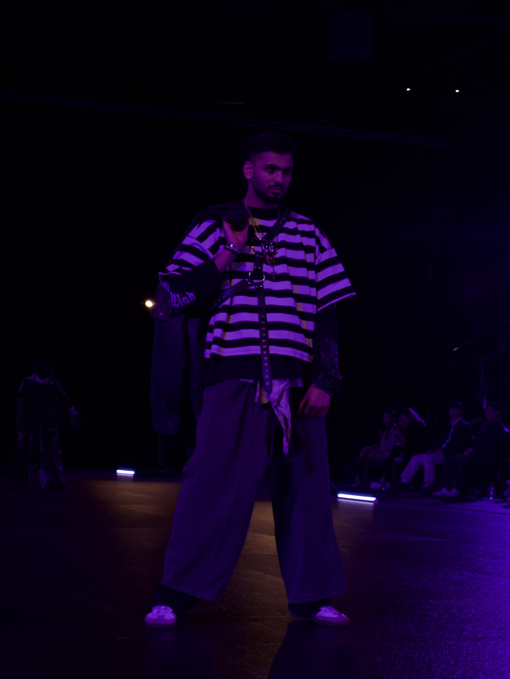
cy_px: 373
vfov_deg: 26.3
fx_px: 1454
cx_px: 256
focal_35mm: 74
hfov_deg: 19.9
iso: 2500
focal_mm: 45
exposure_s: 1/140
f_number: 5.6
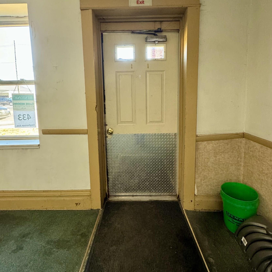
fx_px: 151
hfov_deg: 84.0
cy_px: 111
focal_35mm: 17
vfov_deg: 83.1
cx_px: 136
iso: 400
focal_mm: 2.22
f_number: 2.2
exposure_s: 1/60
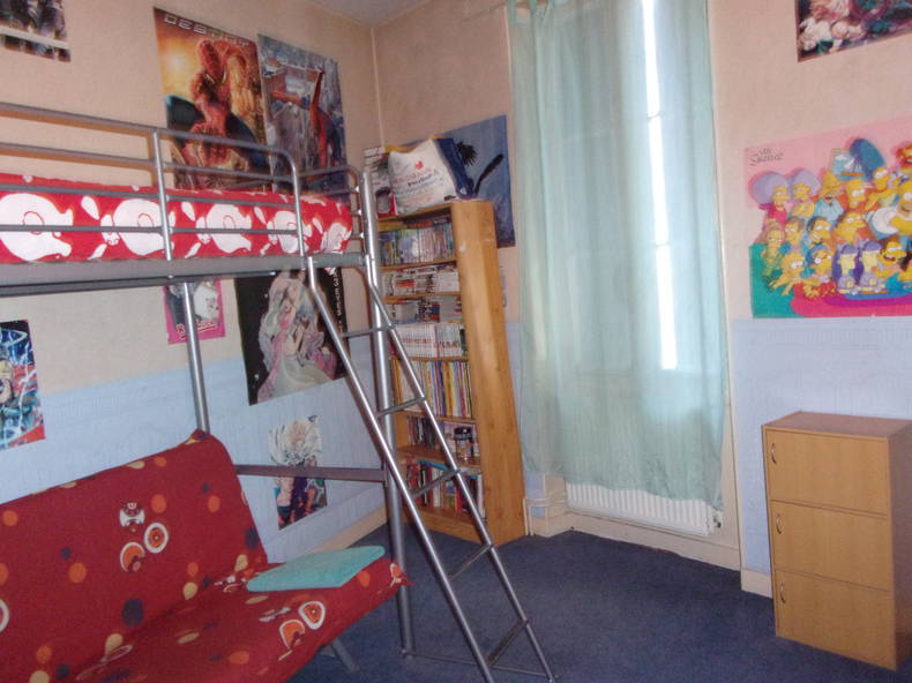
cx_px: 456
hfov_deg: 63.5
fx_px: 737
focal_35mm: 28
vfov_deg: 49.7
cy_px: 342
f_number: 3.9
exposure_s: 1/34
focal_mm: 5.1
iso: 640
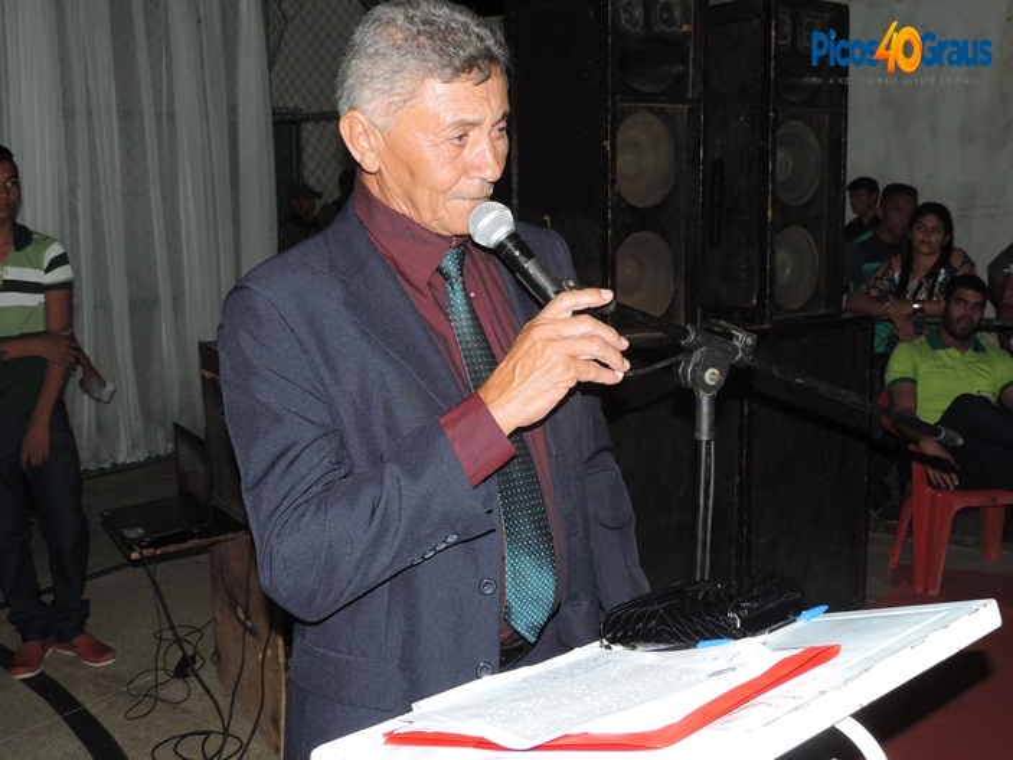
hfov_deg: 46.8
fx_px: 1170
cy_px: 380
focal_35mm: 40
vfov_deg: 35.9
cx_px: 506
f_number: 3.3
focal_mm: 7.1
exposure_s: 1/30
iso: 200
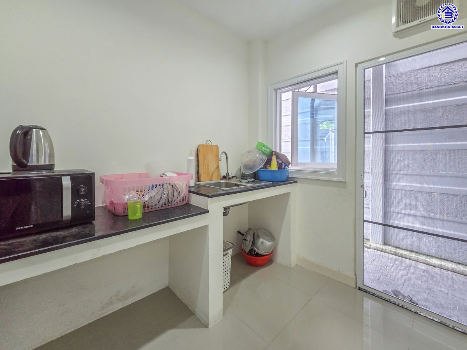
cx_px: 234
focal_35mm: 13
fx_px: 175
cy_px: 175
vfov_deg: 89.9
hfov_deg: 106.2
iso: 50
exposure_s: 1/310
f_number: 2.2
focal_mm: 2.2
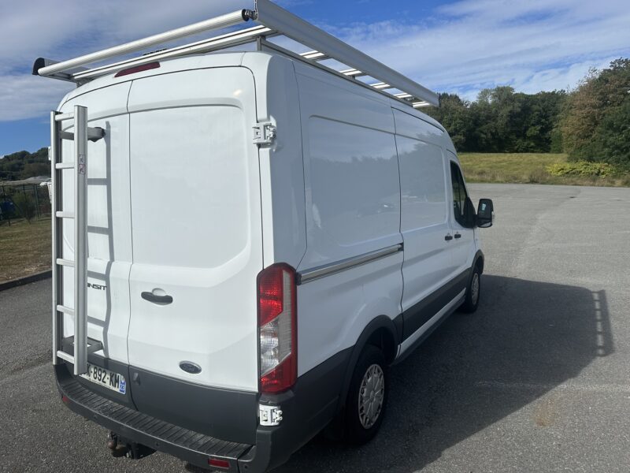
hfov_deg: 71.6
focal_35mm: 24
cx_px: 315
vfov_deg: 56.8
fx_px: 437
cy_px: 236
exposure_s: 1/13699
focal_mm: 6.86
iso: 80
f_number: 1.78
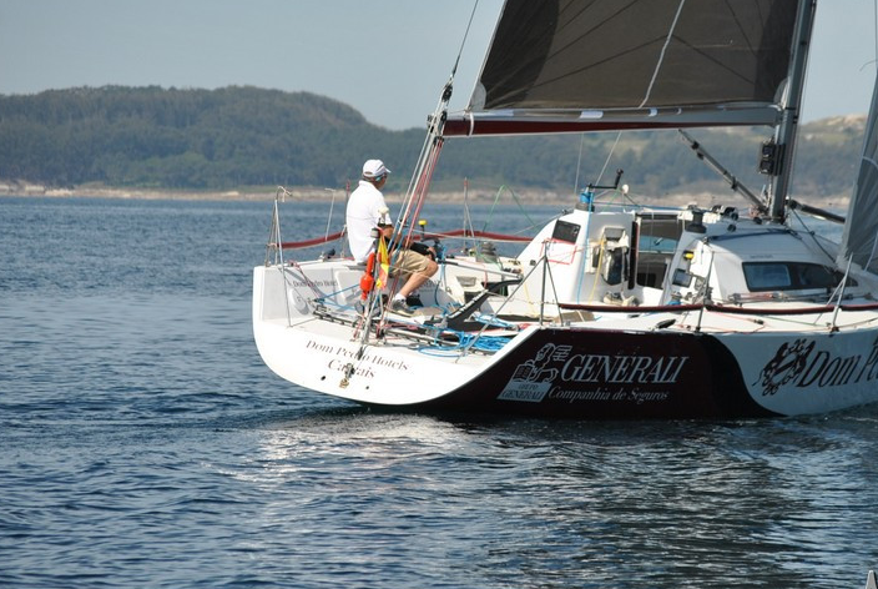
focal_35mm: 229
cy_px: 260
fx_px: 5594
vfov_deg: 6.0
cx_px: 524
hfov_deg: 9.0
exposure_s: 1/640
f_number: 6.3
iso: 100
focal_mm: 120
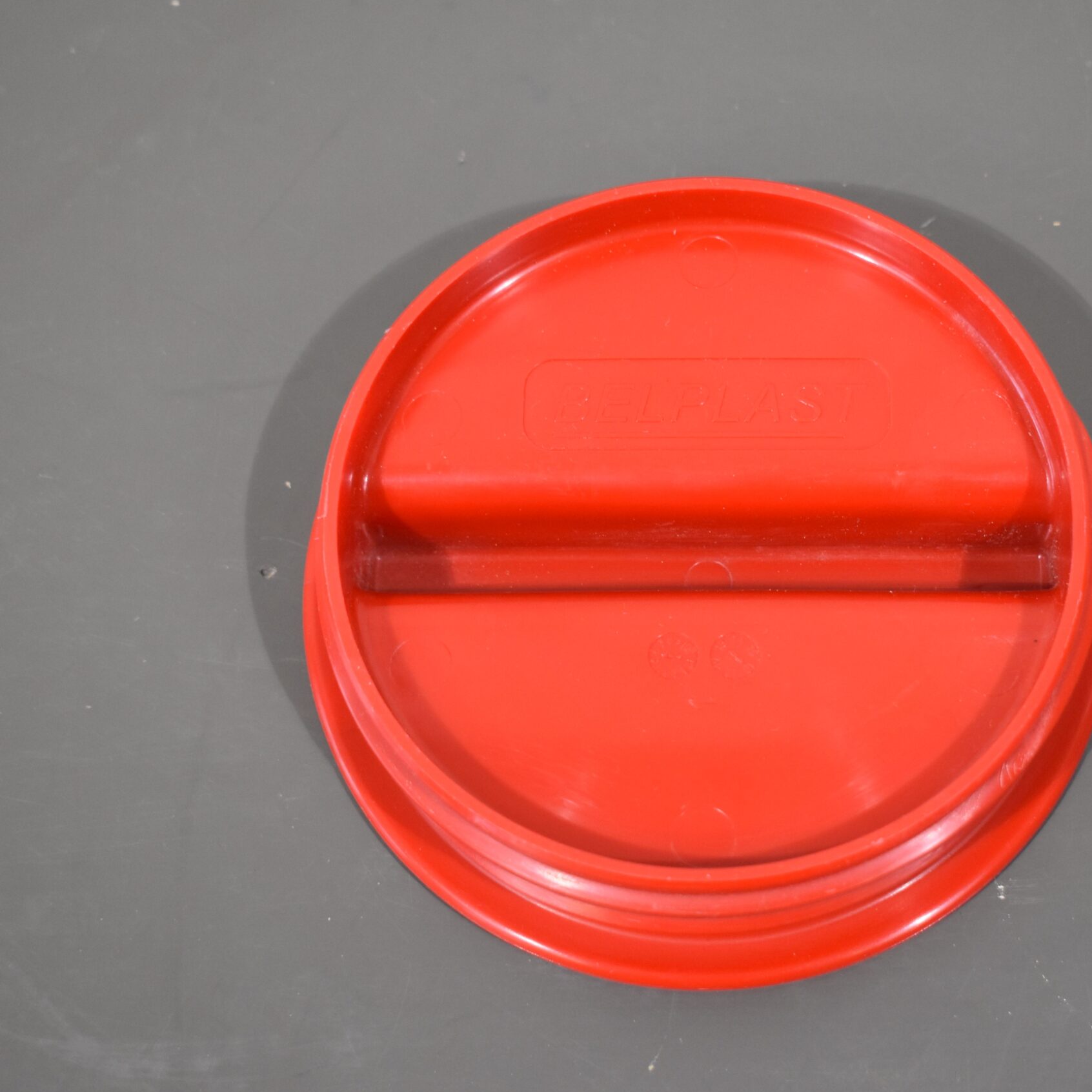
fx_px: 2891
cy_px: 546
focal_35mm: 81
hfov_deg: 21.3
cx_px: 702
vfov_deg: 21.4
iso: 1000
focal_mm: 42
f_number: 5
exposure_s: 1/125
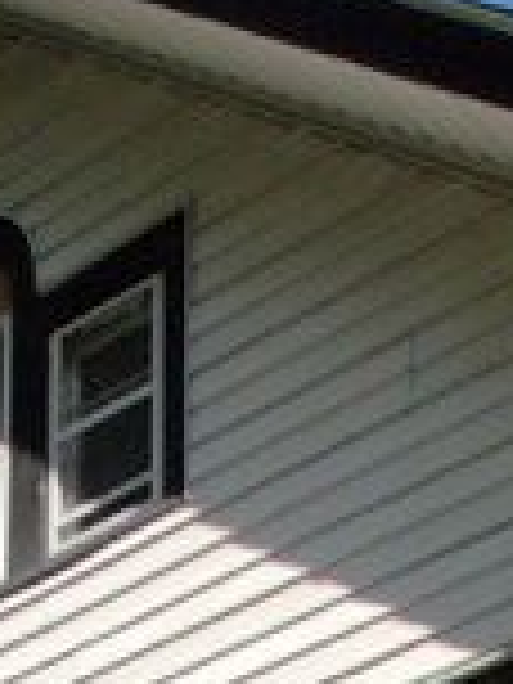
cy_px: 1624
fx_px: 2649
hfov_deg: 11.1
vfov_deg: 12.0
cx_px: 194
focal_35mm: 134
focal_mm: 11
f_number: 7.1
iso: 100
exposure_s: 1/200
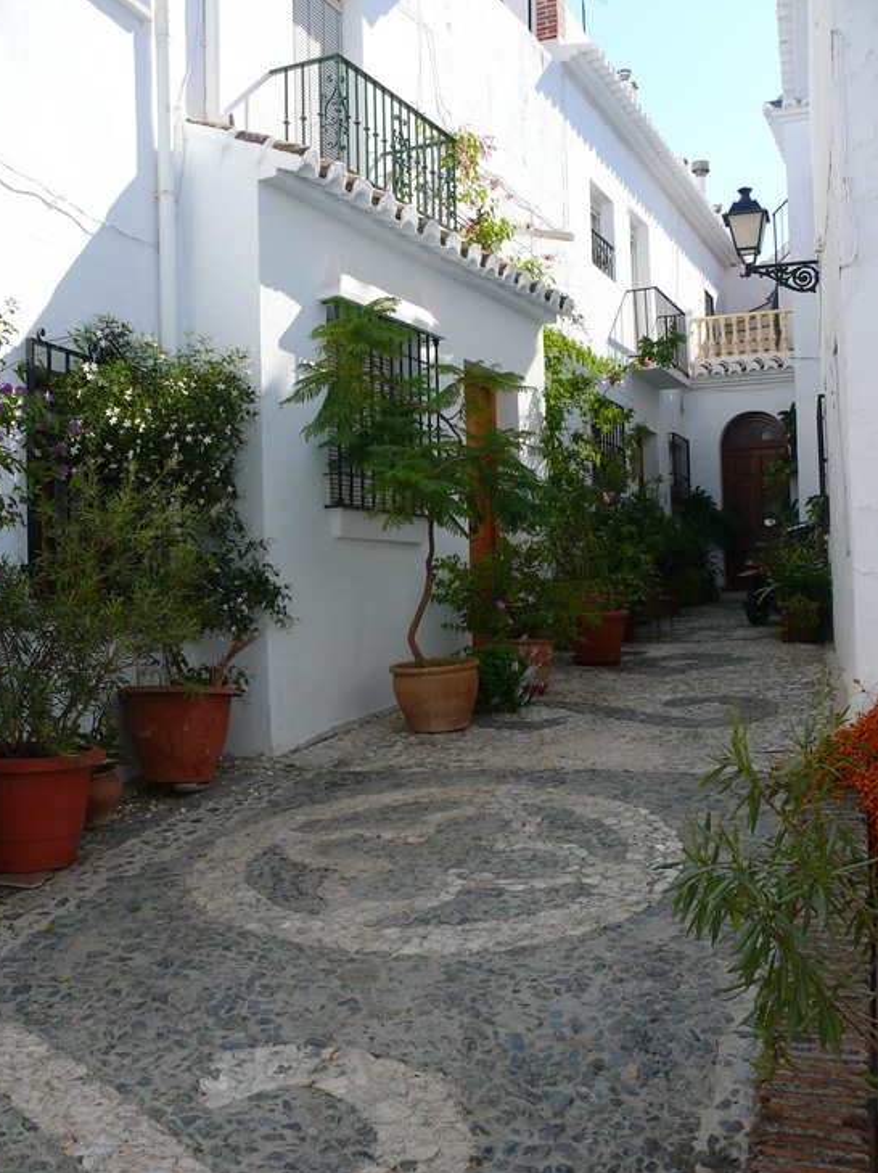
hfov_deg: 39.6
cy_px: 600
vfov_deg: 51.4
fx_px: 1219
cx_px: 429
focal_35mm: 36
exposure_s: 1/200
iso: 100
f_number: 4
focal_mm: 7.4
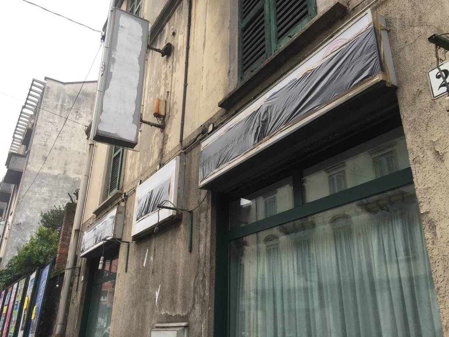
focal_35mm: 29
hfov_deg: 61.7
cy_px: 168
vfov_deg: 48.2
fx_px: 376
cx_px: 224
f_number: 2.2
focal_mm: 4.15
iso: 32
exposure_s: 1/33
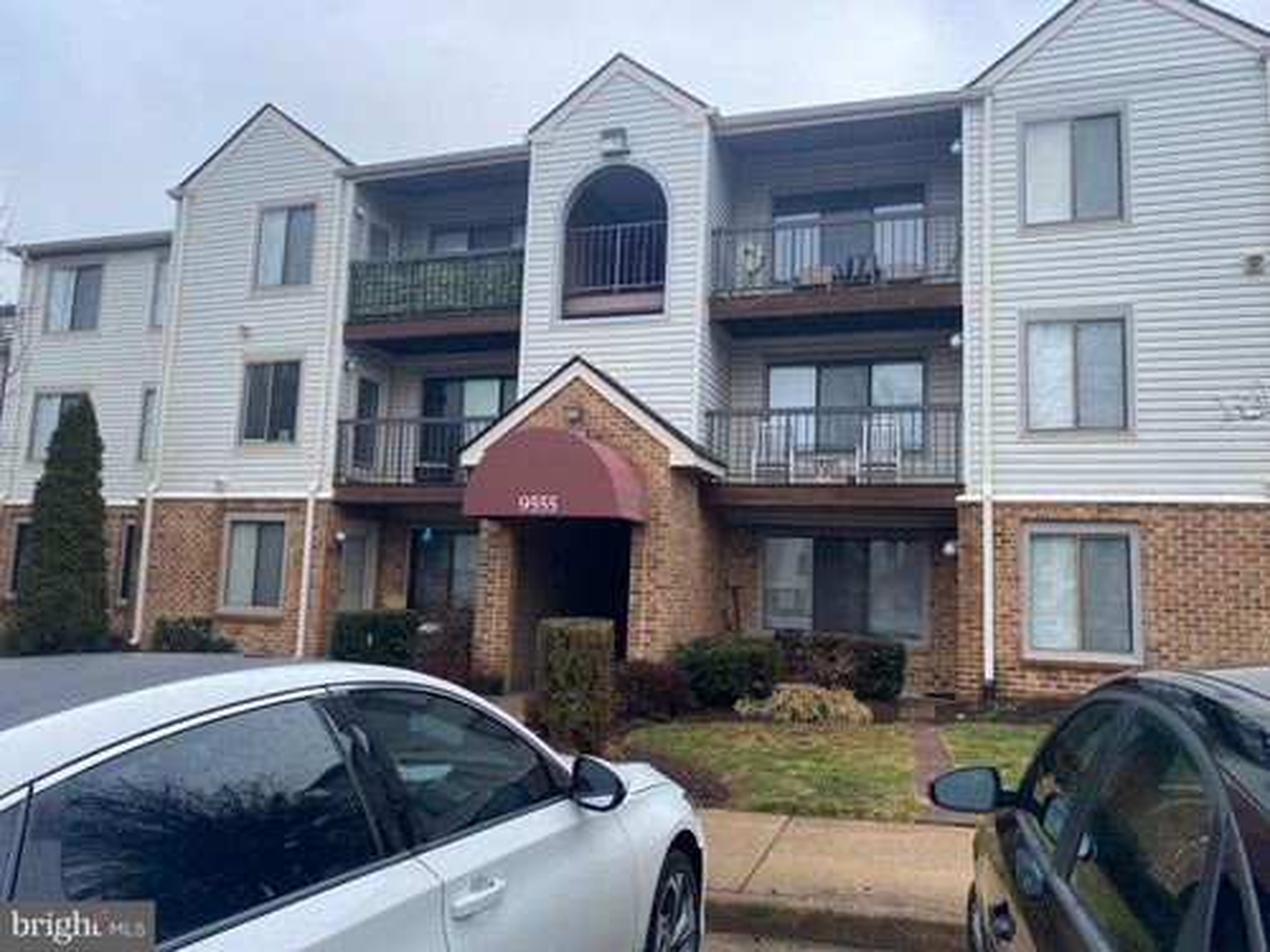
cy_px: 476
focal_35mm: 26
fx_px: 954
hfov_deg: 67.3
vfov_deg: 53.1
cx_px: 635
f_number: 1.8
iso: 32
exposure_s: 1/998
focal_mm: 4.25
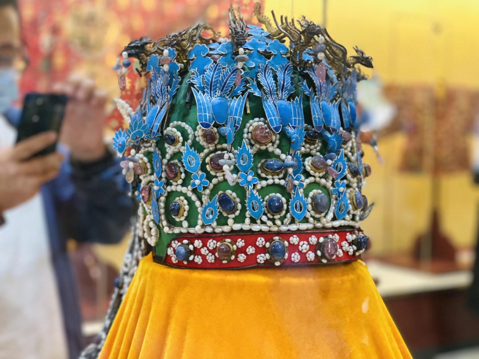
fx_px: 720
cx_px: 240
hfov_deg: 36.8
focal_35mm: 52
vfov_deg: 28.0
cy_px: 180
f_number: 2
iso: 320
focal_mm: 6
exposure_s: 1/20
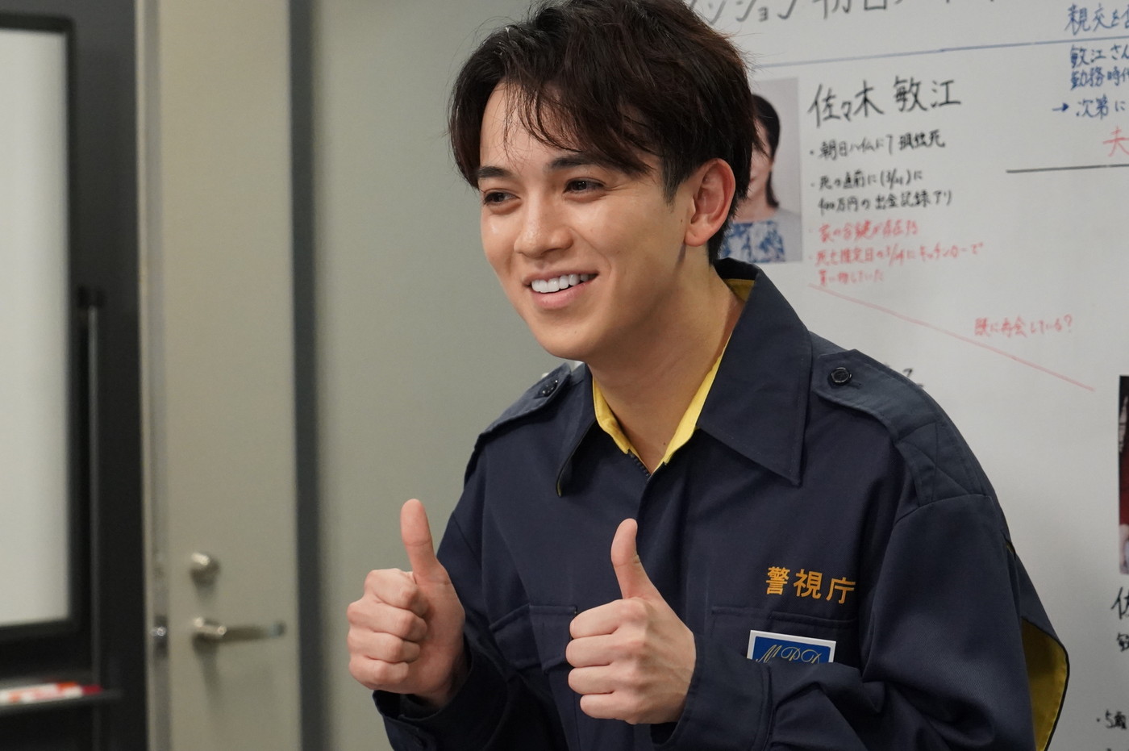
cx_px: 564
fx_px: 3290
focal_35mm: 105
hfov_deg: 19.5
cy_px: 376
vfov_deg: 13.0
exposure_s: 1/100
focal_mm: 70
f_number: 5.6
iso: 6400
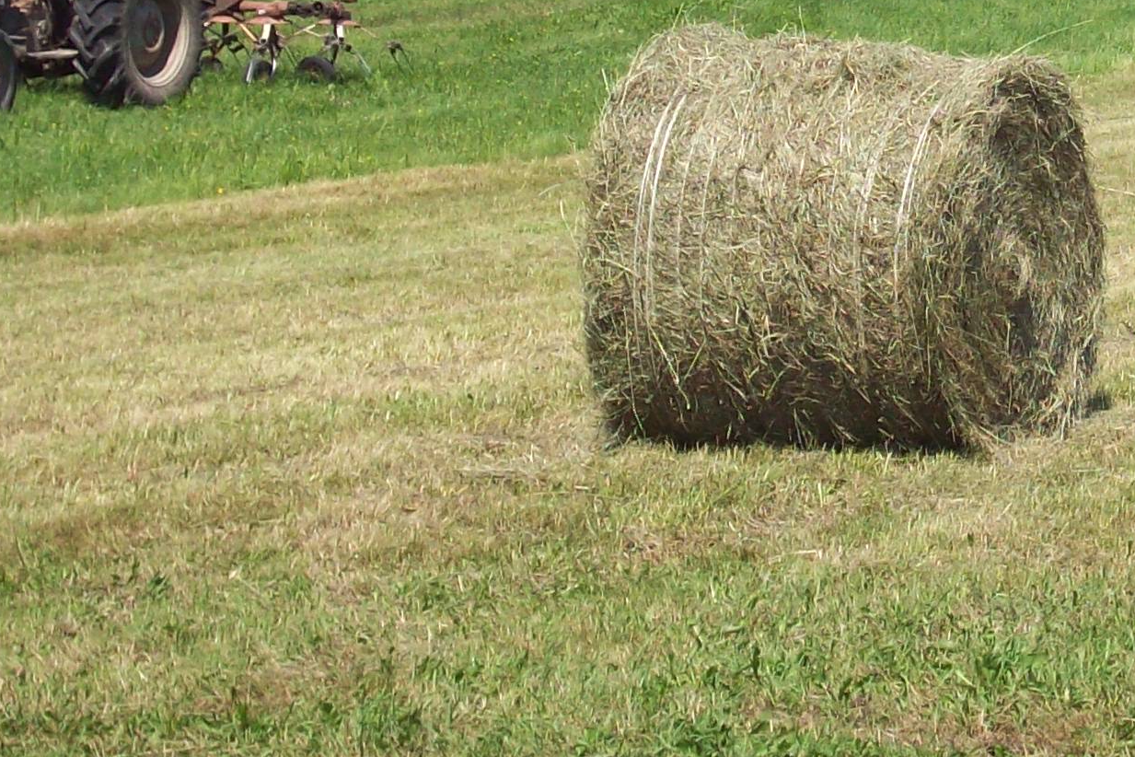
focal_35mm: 165
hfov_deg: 12.3
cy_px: -43
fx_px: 5202
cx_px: 1137
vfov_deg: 8.3
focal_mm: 10.7
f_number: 7.6
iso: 80
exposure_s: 1/228
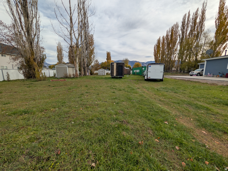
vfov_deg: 94.6
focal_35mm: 12
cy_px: 86
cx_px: 114
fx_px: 79
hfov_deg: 110.5
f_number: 1.7
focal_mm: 2.02
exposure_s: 1/2882
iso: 39
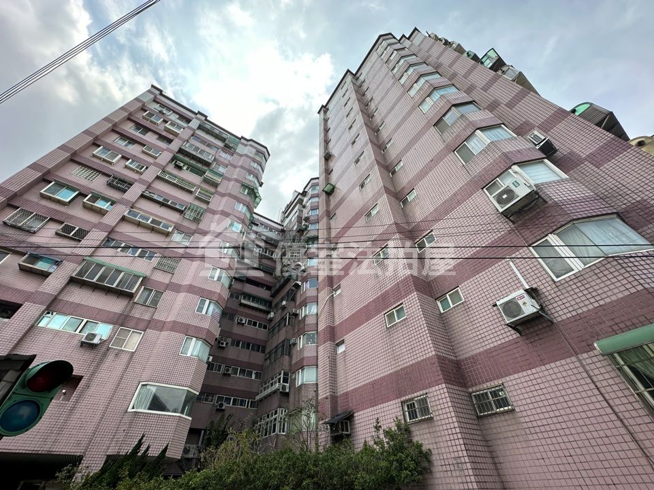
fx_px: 265
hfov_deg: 102.1
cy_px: 245
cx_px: 327
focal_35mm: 14
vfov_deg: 85.7
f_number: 2.2
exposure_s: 1/716
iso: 40
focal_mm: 2.22
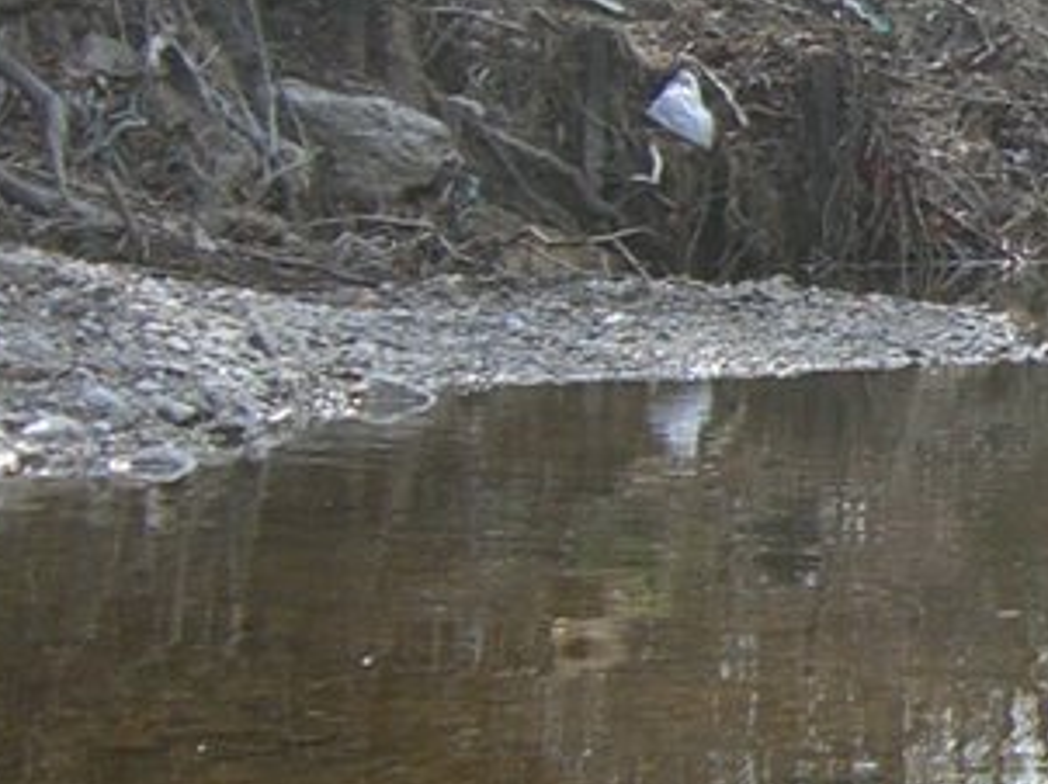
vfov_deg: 11.4
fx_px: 3902
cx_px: 1725
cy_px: 201
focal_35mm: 129
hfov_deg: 14.0
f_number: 2.7
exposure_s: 1/320
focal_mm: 6.2
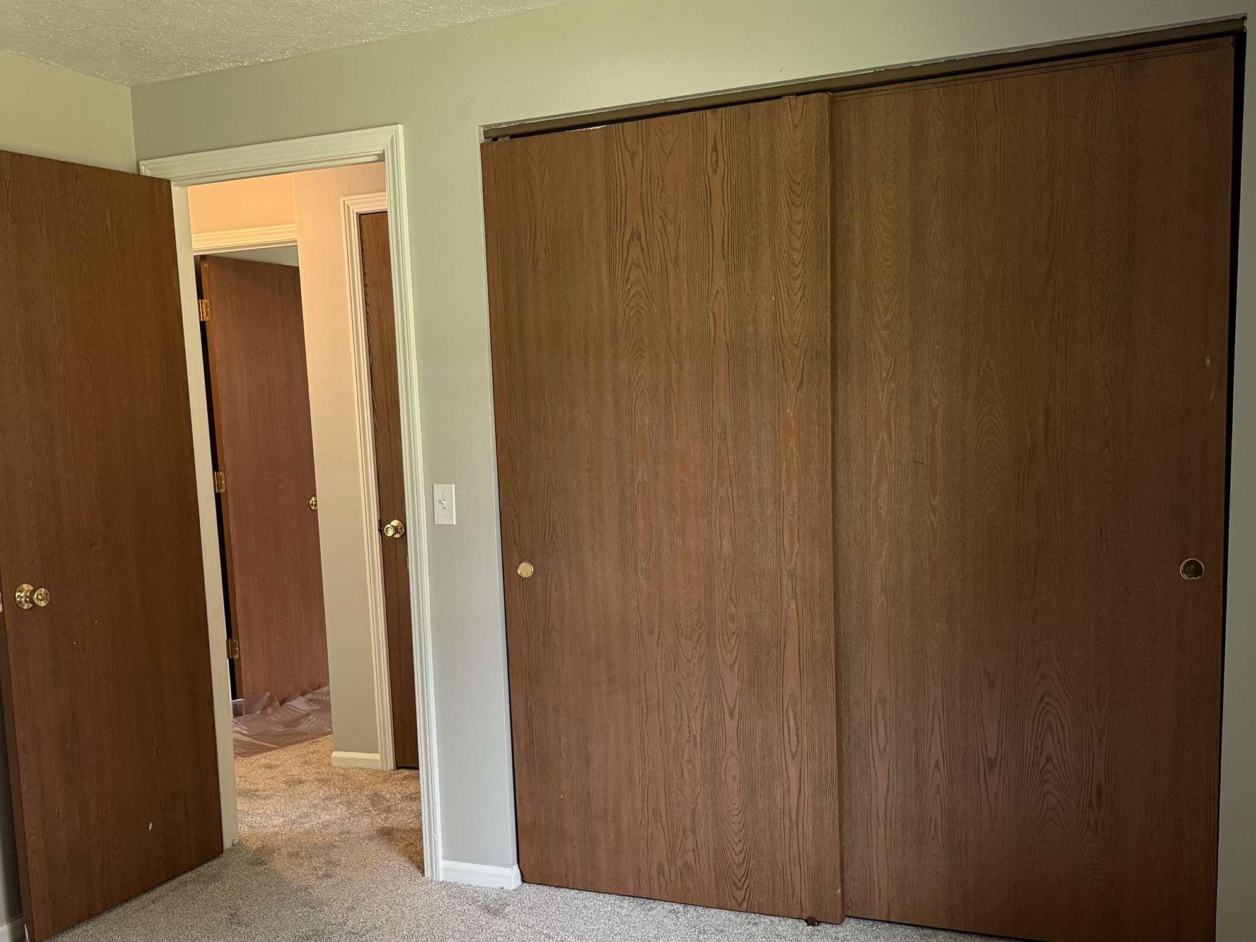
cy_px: 595
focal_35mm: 37
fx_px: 1342
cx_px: 524
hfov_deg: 49.9
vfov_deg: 38.4
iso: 320
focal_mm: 6.76
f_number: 1.78
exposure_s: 1/60
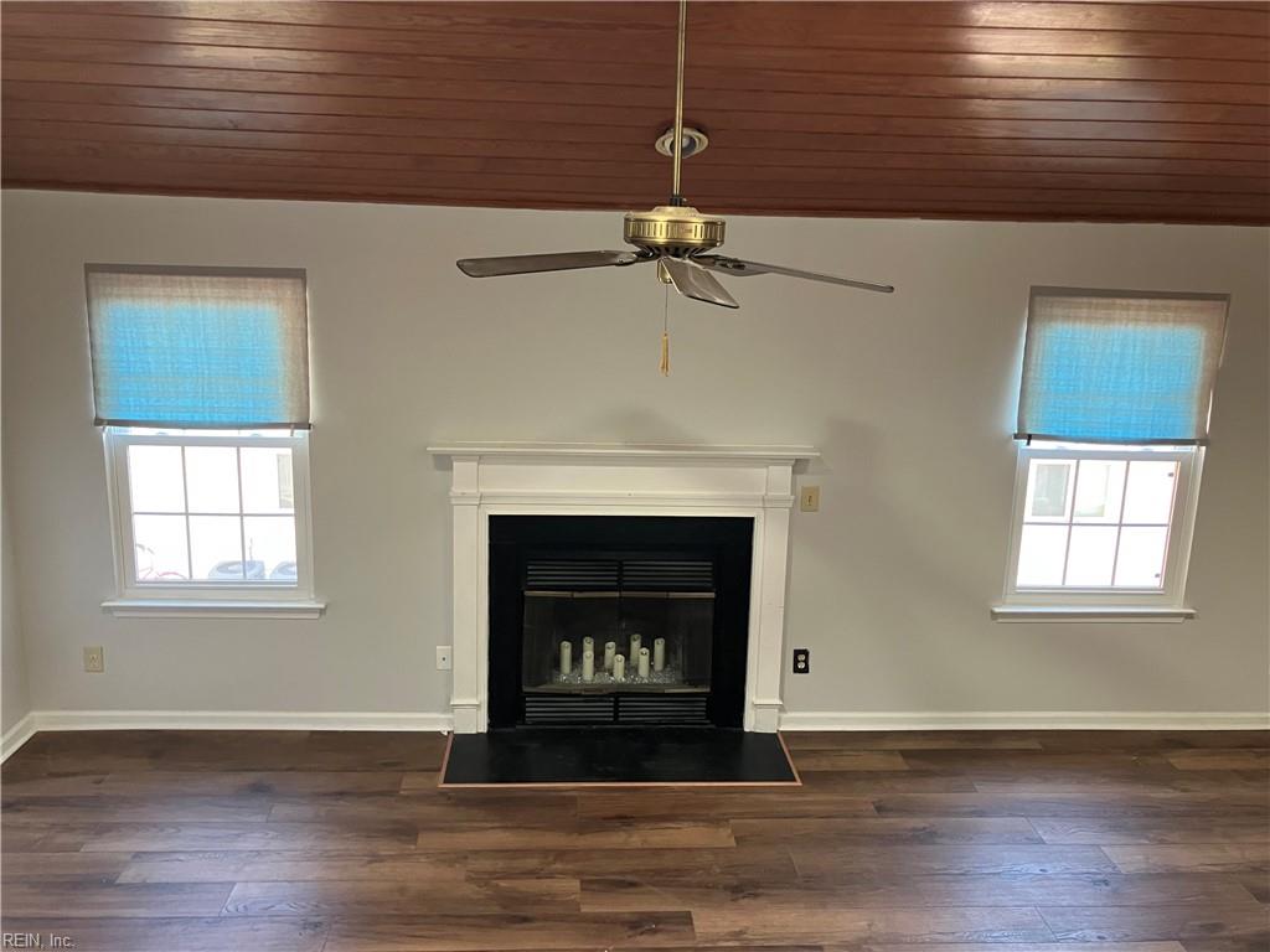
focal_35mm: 28
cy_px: 476
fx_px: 1027
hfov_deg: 63.4
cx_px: 635
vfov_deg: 49.7
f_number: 1.8
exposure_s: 1/60
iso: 200
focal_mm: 3.99
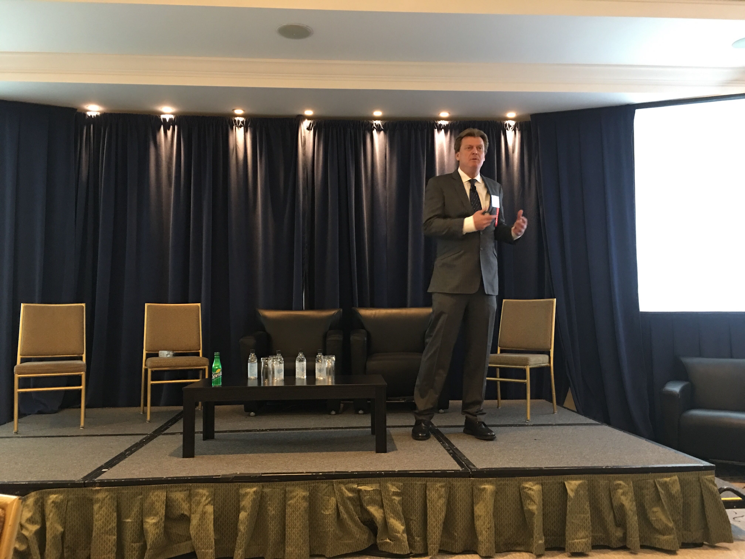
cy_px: 280
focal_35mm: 29
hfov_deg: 61.7
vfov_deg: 48.2
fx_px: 624
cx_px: 372
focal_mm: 4.15
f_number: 2.2
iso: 64
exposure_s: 1/4
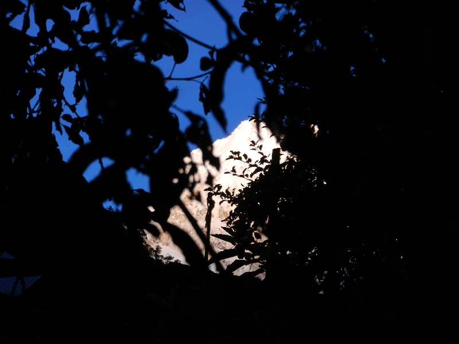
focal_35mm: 144
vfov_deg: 10.3
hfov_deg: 13.7
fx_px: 1909
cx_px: 230
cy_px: 172
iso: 160
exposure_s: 1/320
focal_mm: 25.9
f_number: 5.2
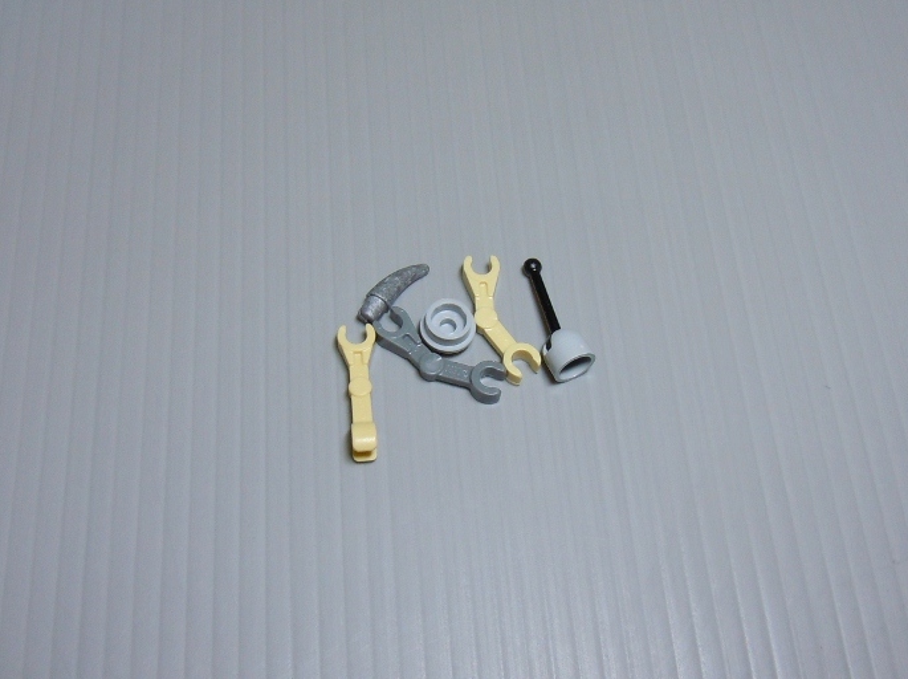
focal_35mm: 30
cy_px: 340
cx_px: 454
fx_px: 786
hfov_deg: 60.0
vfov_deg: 46.7
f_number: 3.5
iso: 200
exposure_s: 1/30
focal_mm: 5.4
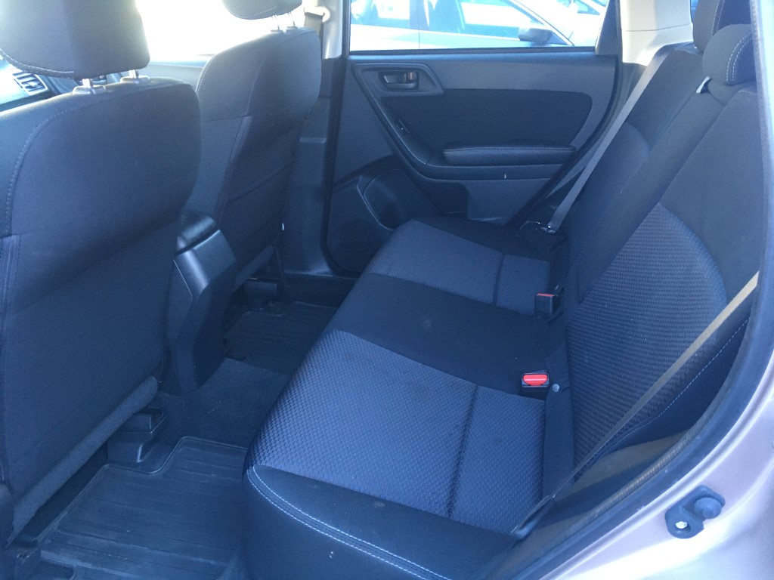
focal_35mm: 29
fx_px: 648
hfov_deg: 61.7
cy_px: 290
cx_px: 387
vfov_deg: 48.2
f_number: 2.2
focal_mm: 4.15
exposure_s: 1/30
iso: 125
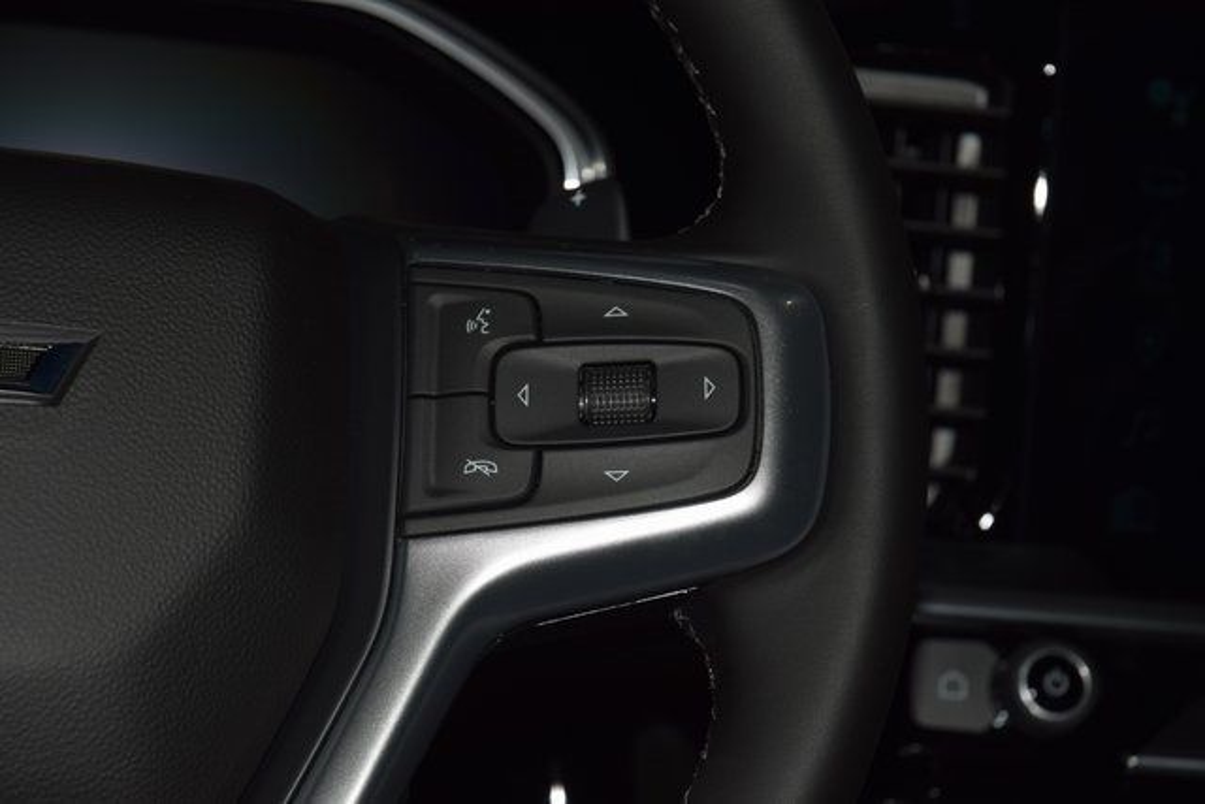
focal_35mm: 105
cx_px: 602
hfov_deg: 19.5
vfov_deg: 13.0
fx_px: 3515
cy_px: 402
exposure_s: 1/125
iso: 100
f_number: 8
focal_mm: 70
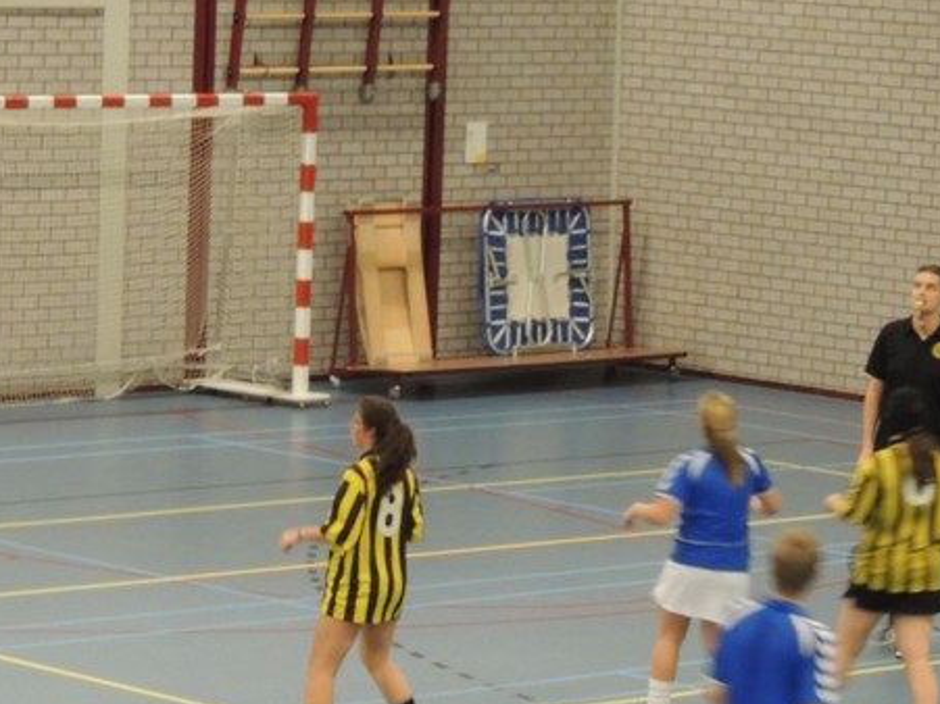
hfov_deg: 10.3
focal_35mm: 193
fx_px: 5240
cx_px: 481
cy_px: 310
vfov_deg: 7.7
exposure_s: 1/25
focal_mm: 15.1
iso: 400
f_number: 4
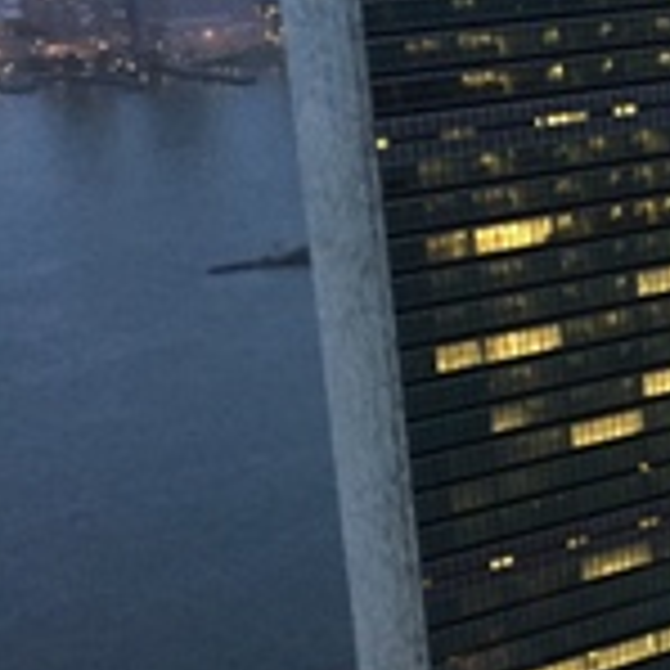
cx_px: 746
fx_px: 1686
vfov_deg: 22.5
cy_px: 328
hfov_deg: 21.3
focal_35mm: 77
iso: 250
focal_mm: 4.15
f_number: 2.2
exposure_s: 1/15
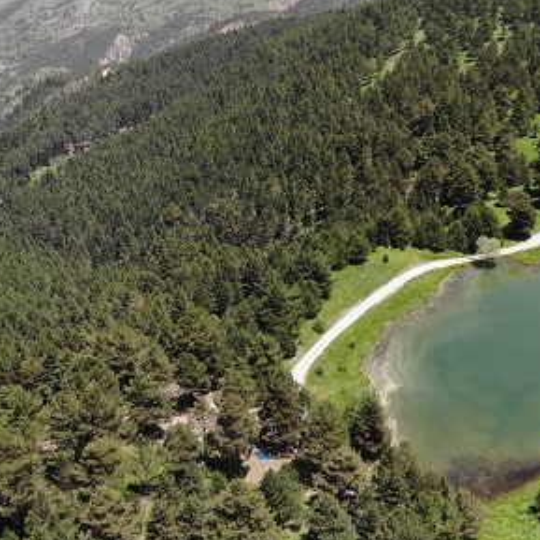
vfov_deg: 37.8
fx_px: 777
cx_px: 441
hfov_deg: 36.9
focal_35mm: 44
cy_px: 163
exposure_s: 1/599
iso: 100
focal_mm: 4.5
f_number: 2.8
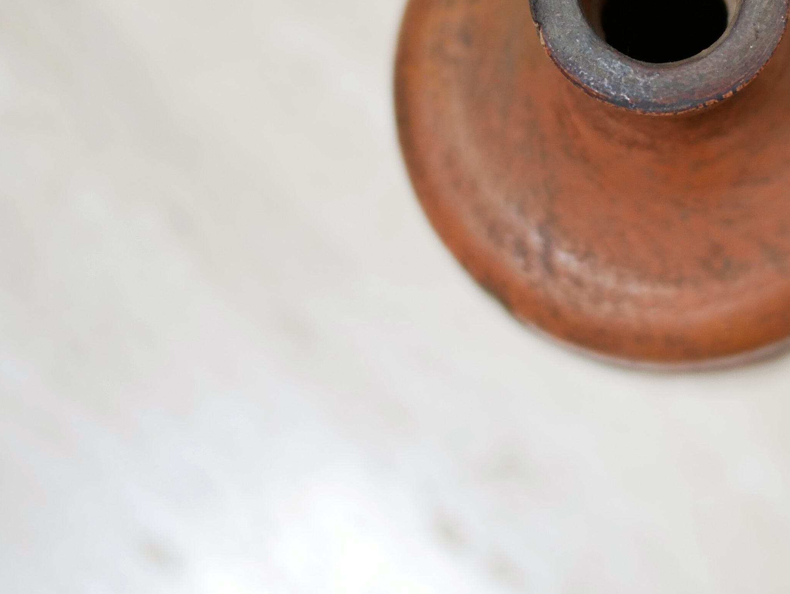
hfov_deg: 21.5
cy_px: 39
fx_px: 2032
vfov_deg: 16.4
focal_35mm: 89
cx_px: 705
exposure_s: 1/60
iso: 320
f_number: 1.7
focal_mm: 20
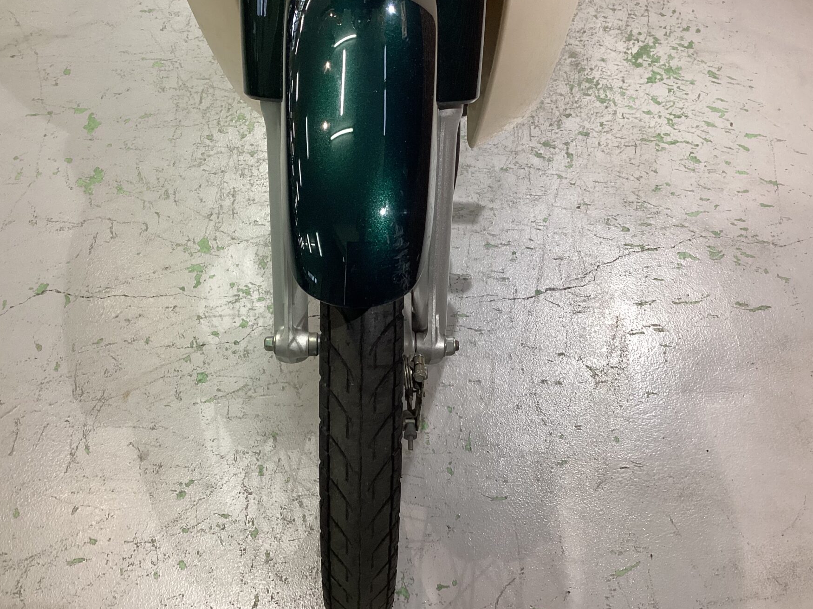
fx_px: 798
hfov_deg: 53.9
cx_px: 379
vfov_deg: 41.8
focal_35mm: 34
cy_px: 307
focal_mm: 3.3
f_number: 2.4
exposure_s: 1/60
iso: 125
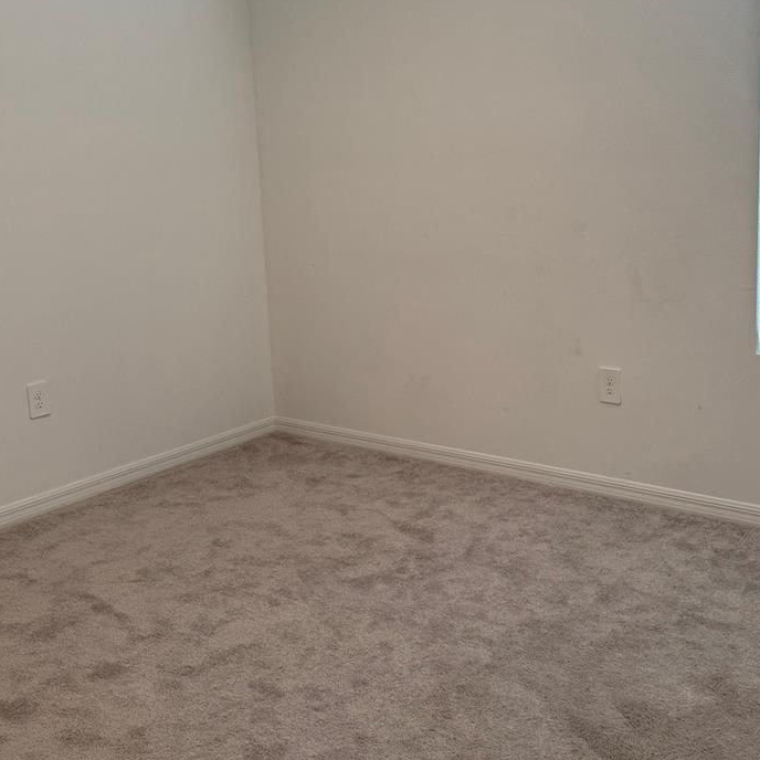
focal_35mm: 37
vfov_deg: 44.6
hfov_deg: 44.9
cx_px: 423
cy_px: 294
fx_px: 919
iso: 100
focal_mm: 6.76
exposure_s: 1/121
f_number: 1.78
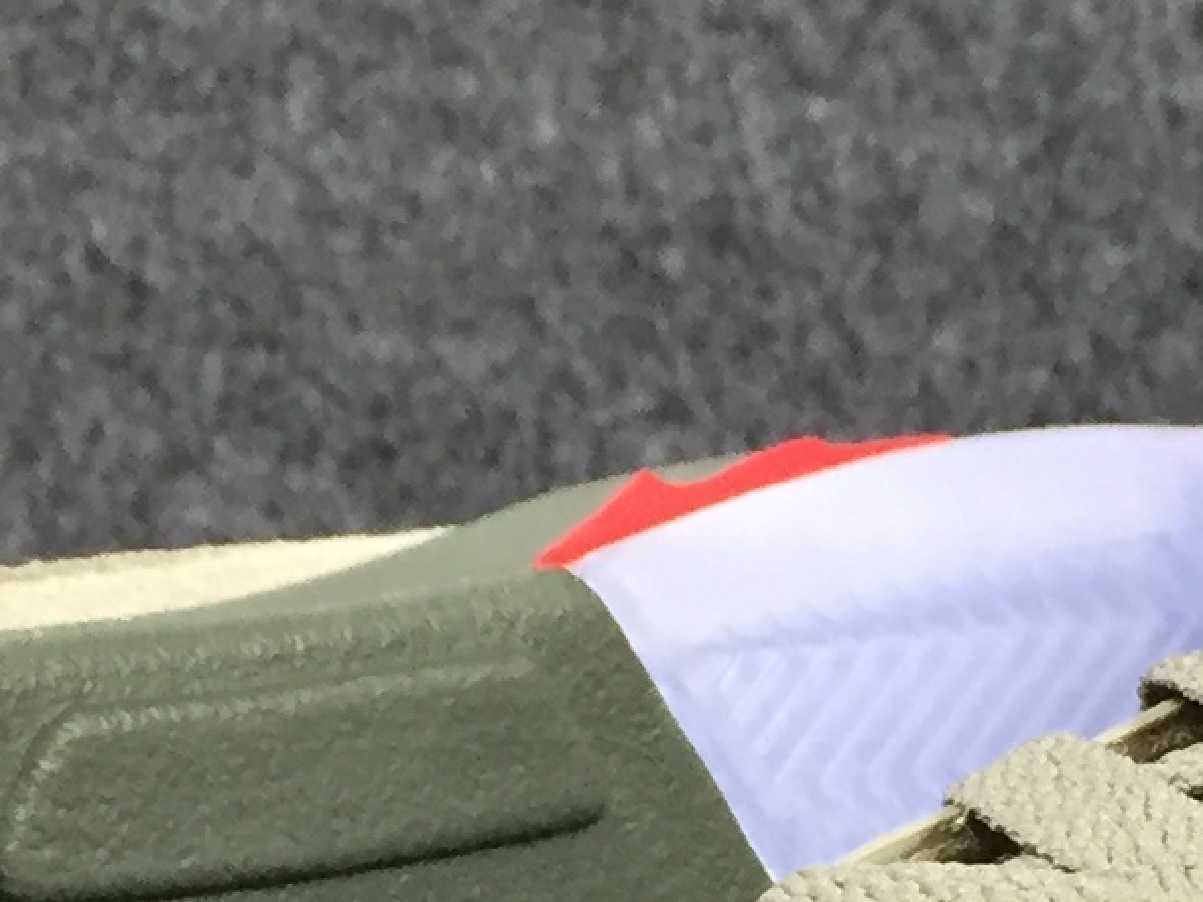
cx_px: 984
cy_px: 1063
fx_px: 5386
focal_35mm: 155
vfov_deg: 9.5
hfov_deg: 12.7
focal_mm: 4.15
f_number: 2.2
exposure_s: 1/33
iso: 100
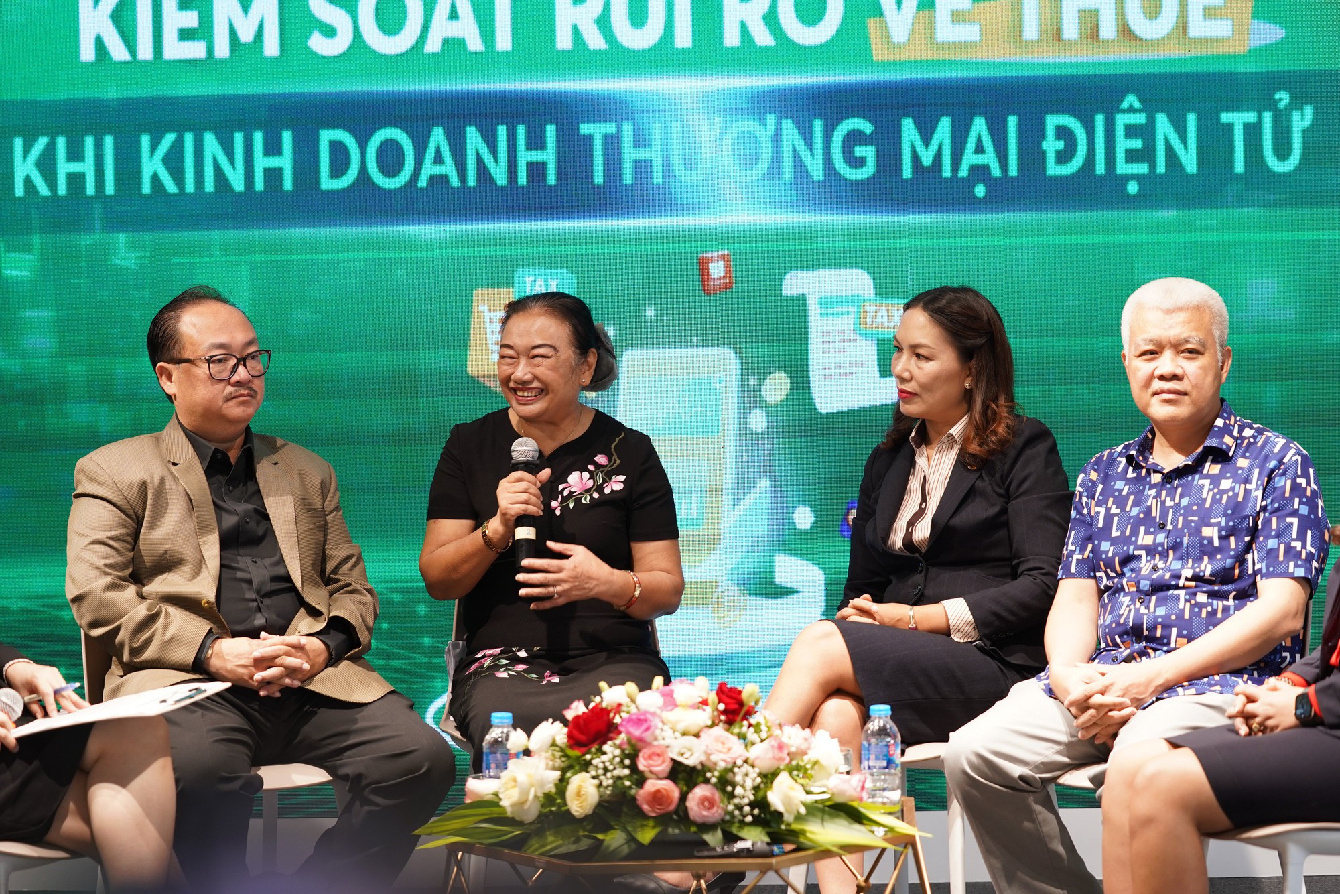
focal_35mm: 81
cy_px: 447
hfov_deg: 25.1
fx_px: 3015
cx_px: 670
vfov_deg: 16.9
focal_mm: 81
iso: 640
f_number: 3.2
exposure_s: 1/100
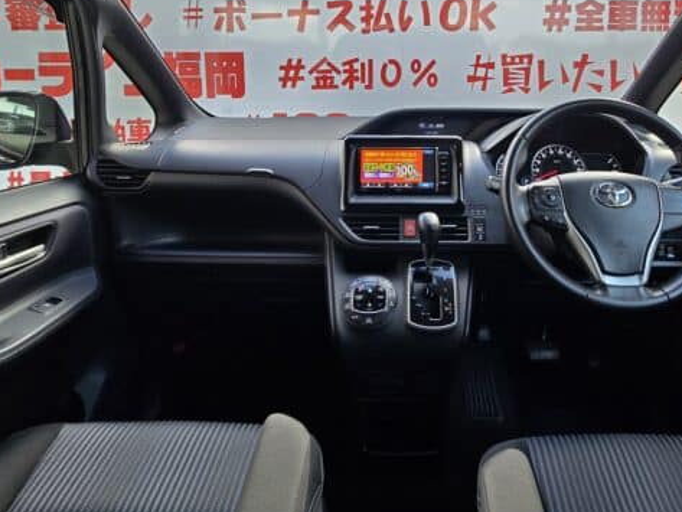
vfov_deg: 58.3
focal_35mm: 22
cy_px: 134
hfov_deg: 75.7
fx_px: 434
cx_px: 404
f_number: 2.2
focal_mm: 2.2
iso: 80
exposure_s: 1/50
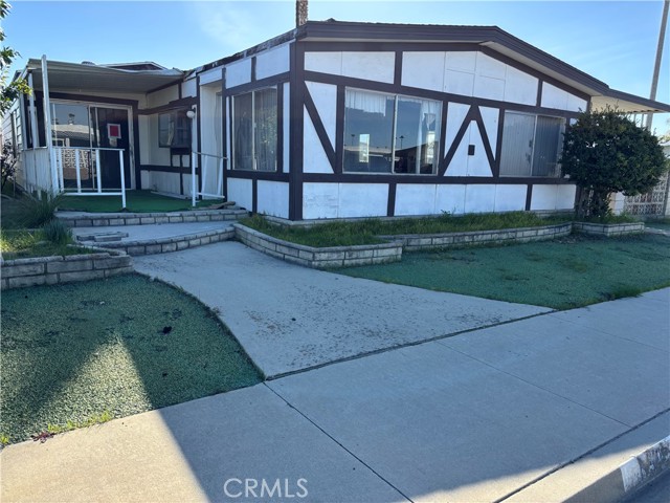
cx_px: 335
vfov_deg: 53.1
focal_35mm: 26
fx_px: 503
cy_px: 252
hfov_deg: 67.3
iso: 50
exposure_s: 1/1152
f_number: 1.6
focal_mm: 5.96
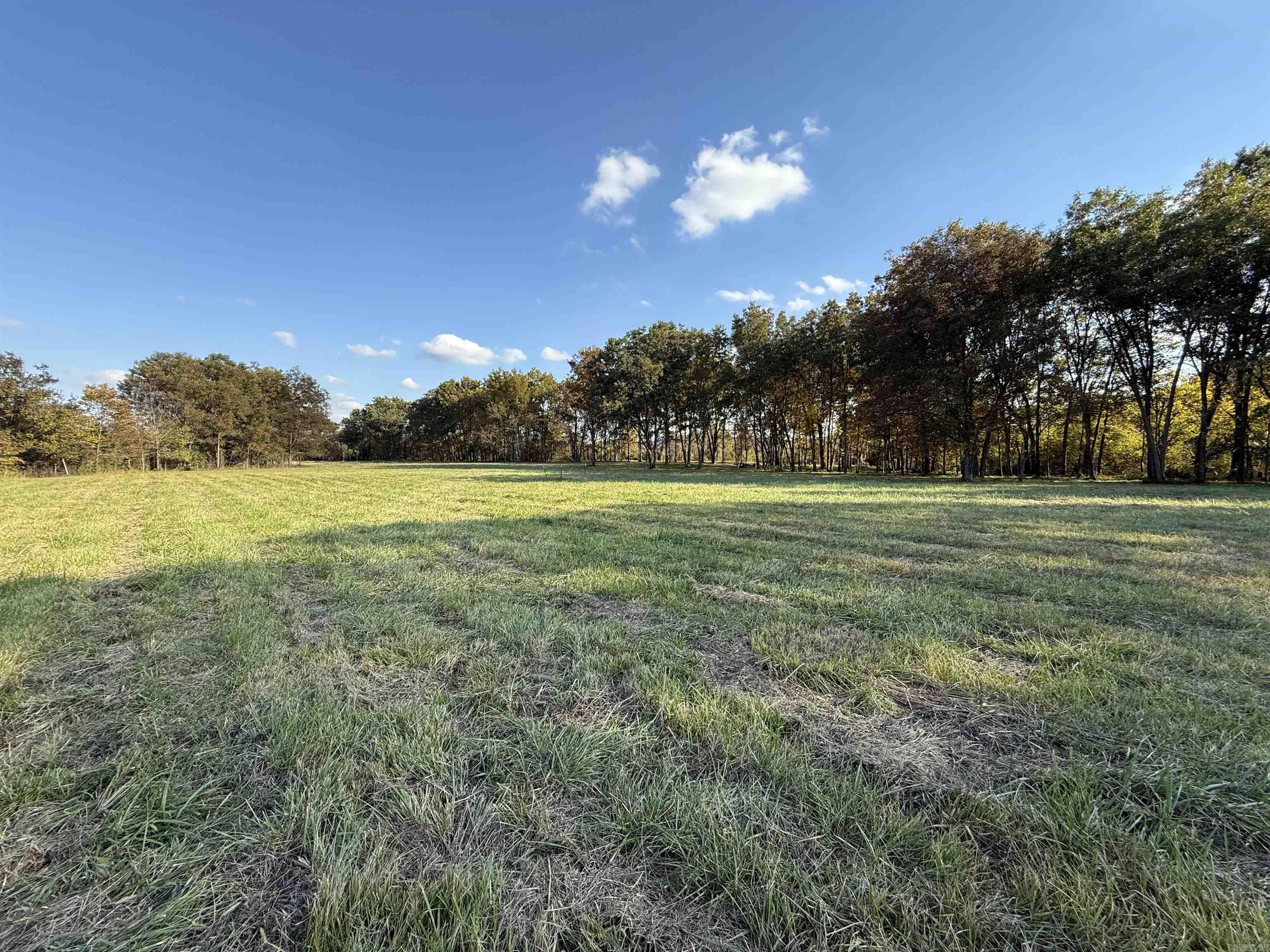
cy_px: 476
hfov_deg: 102.1
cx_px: 635
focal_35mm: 14
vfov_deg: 85.7
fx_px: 514
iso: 50
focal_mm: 2.22
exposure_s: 1/799
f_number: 2.2
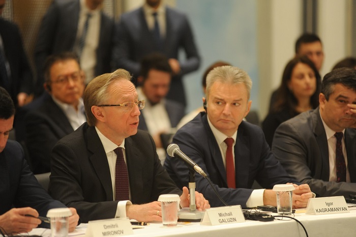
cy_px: 118
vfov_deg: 6.9
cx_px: 178
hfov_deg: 10.3
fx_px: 1975
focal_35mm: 200
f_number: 2.8
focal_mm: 200
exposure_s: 1/200
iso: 2000
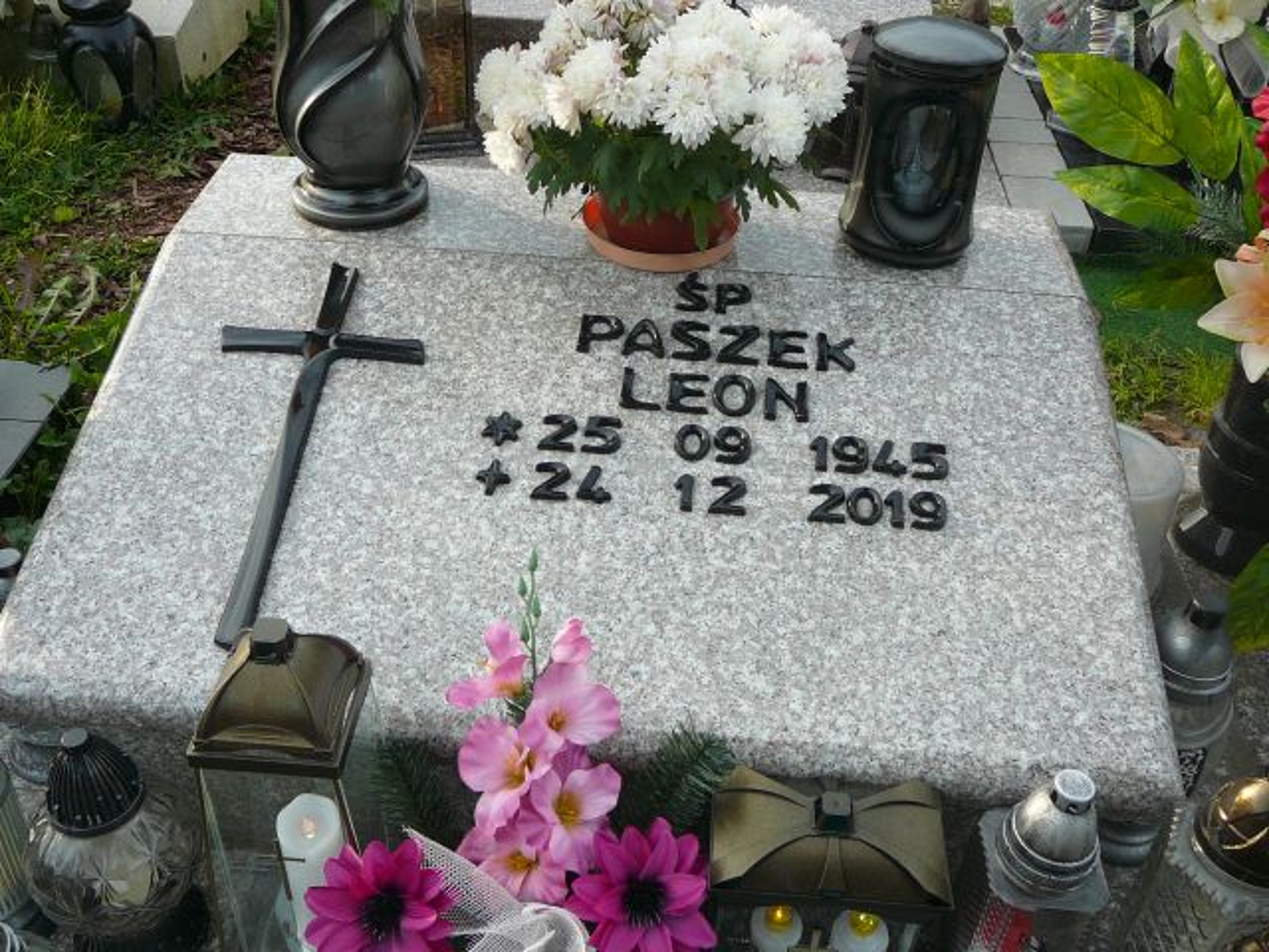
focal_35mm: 35
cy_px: 476
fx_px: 1283
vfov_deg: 40.7
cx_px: 634
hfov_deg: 52.6
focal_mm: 5.2
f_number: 2.8
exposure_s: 1/200
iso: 80
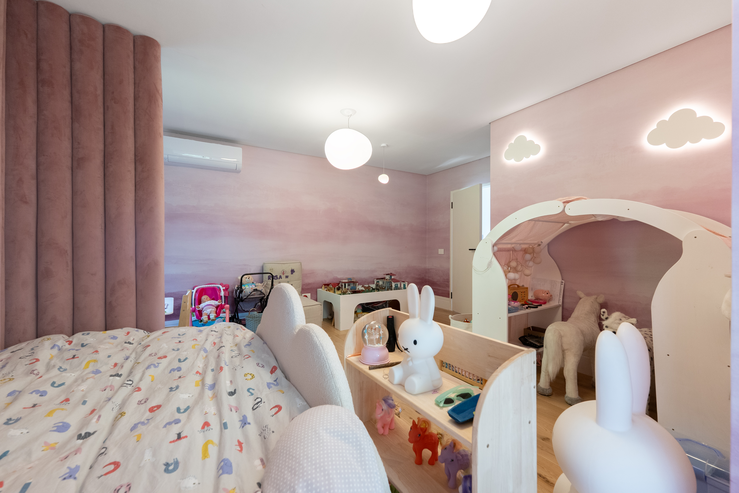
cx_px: 370
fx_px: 288
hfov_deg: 104.2
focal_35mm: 14
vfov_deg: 81.3
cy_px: 246
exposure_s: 1/40
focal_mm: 14
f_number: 6.3
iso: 320
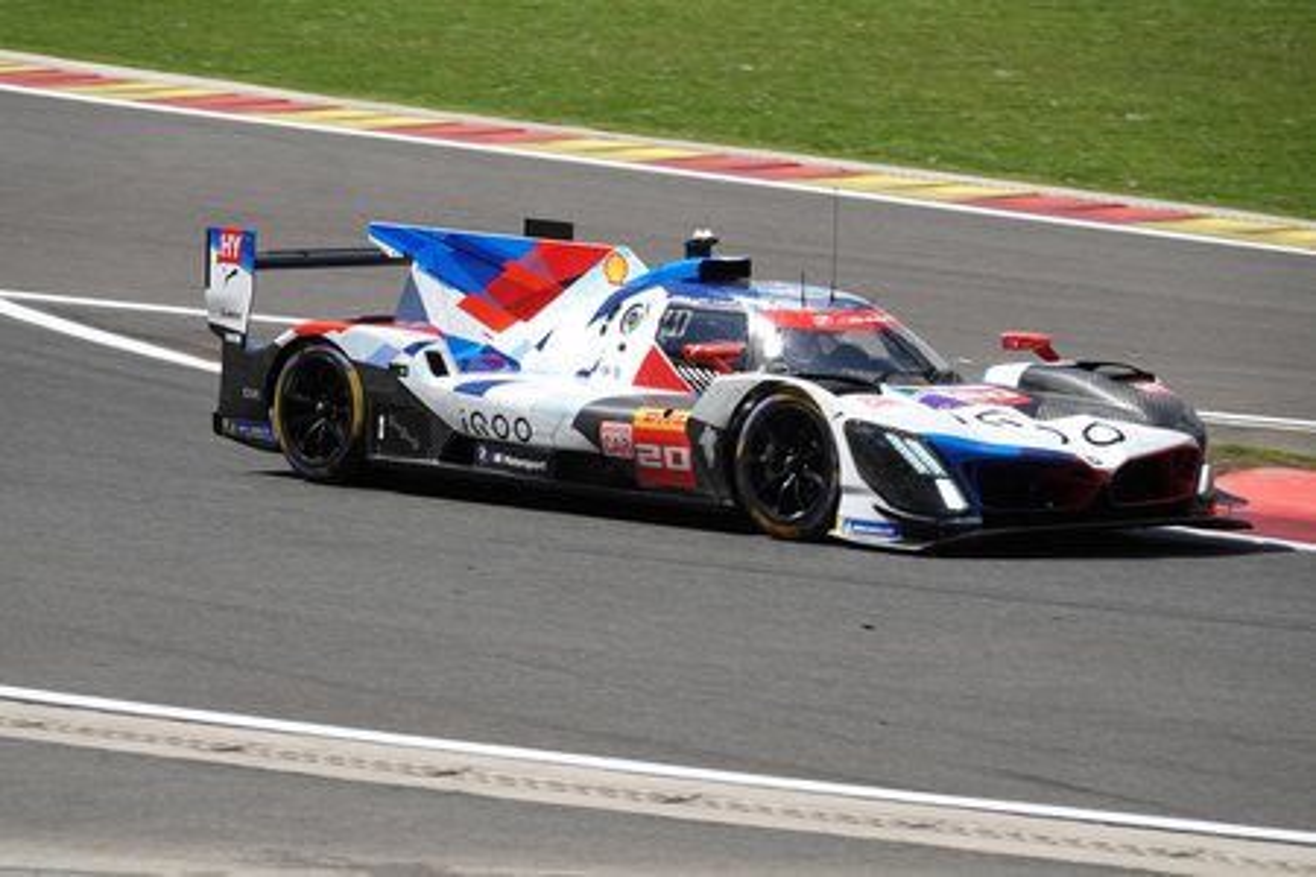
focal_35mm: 247
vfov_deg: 5.6
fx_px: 9029
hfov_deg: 8.3
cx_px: 658
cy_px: 438
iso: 100
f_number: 4.5
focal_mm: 90.45
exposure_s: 1/800
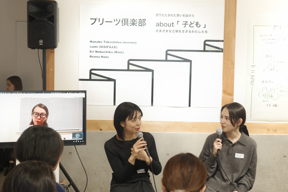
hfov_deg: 28.5
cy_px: 96
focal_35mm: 71
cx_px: 144
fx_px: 568
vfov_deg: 19.2
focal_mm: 26
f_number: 2.8
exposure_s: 1/40
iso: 400
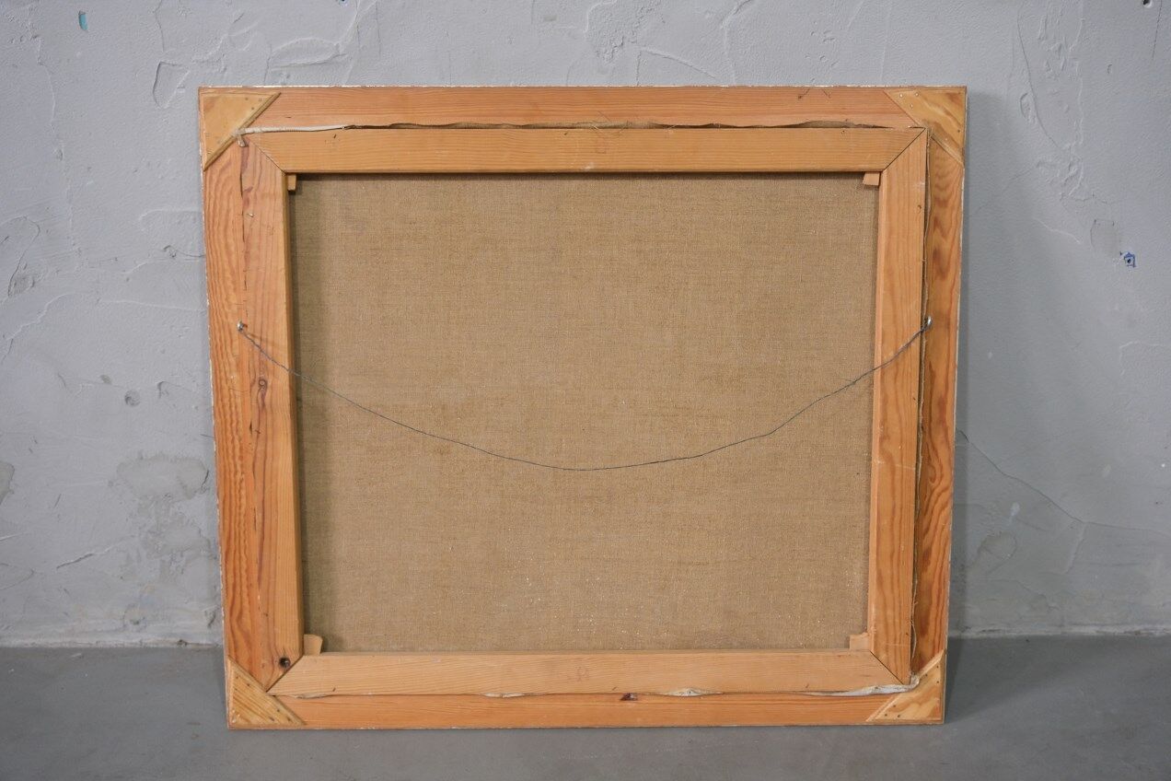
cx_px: 586
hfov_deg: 58.7
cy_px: 390
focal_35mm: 32
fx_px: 1041
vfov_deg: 41.1
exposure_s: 1/30
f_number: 4
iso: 1250
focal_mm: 21.2
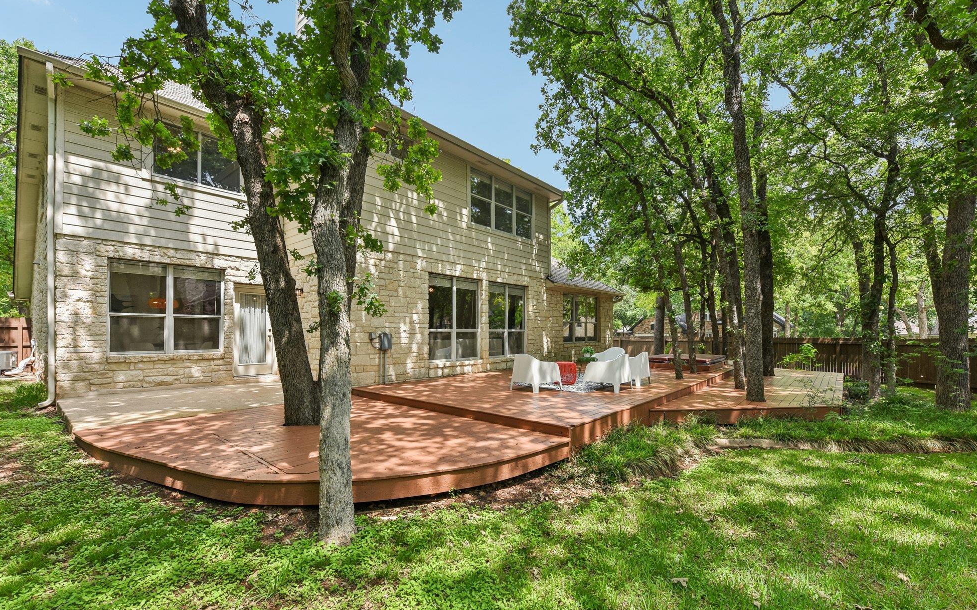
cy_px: 324
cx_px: 512
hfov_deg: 101.4
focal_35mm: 15
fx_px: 399
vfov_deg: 74.7
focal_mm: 14
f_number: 8
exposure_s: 1/125
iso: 100
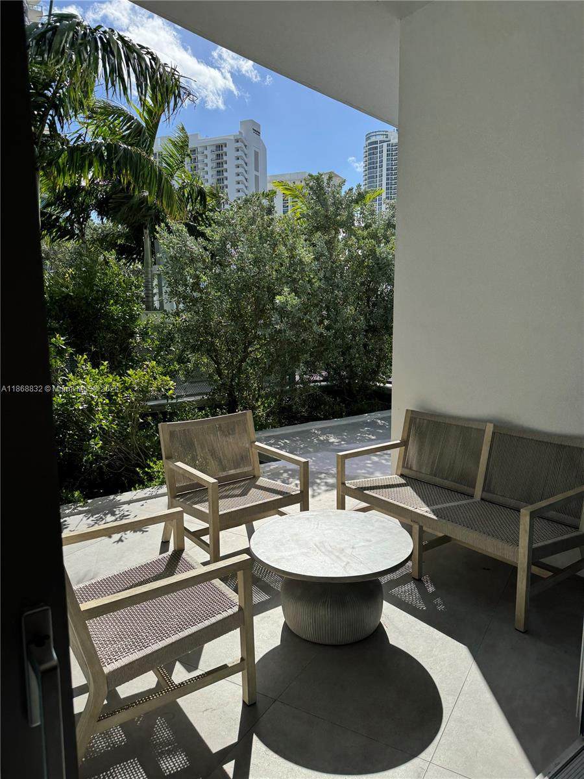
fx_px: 540
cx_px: 292
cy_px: 390
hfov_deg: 56.8
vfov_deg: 71.6
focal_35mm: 24
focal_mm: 6.76
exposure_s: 1/4608
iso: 80
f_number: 1.78
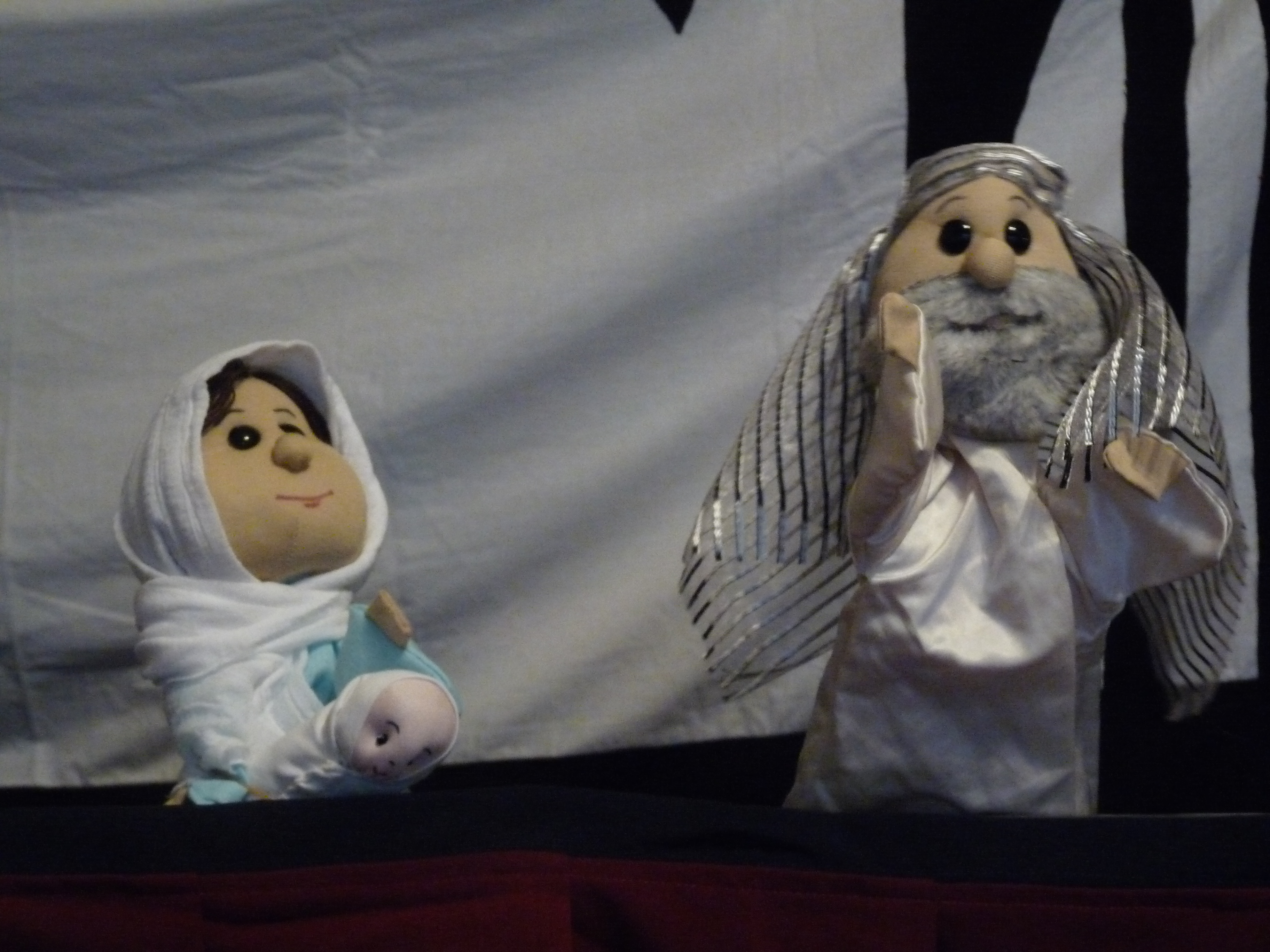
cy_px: 476
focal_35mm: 67
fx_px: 2458
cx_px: 635
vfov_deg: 21.9
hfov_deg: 29.0
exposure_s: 1/40
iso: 800
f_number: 3.4
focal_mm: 11.9
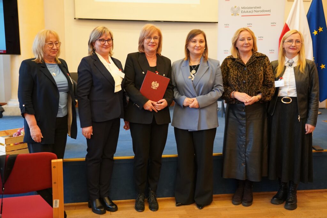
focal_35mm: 35
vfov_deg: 37.9
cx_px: 164
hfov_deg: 54.4
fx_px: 318
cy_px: 109
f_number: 4
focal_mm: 35
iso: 3200
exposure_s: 1/160
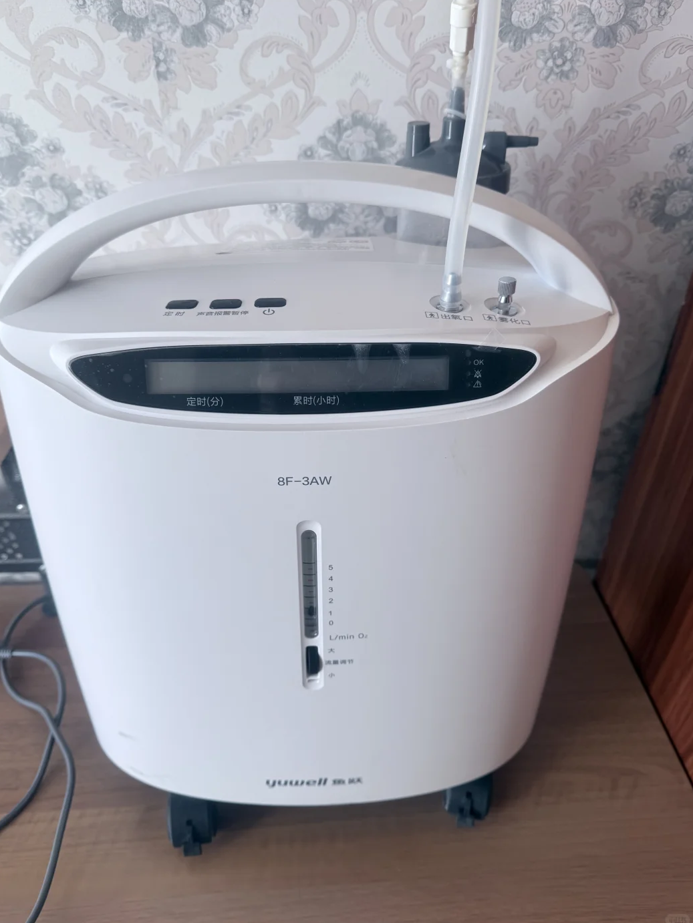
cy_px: 451
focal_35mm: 25
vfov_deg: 69.4
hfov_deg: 54.9
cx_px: 335
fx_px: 667
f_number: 1.78
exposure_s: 1/249
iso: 64
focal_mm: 6.76
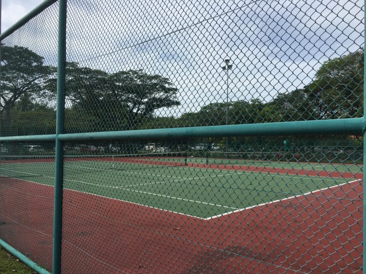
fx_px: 307
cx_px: 183
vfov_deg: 48.2
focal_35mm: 29
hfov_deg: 61.7
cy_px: 137
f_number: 2.2
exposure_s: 1/2481
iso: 25
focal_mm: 4.15
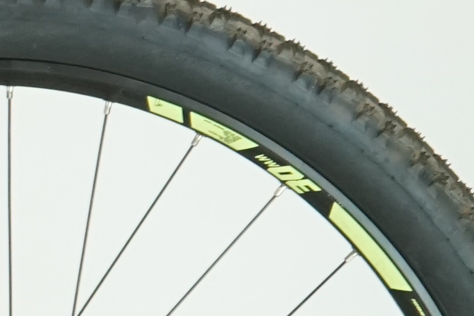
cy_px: 141
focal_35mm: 384
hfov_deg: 5.0
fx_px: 5057
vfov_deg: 3.6
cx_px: -1054
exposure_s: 1/200
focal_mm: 54
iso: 1600
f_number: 6.3
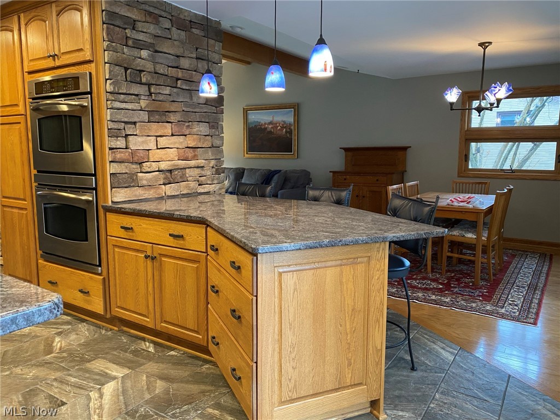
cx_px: 280
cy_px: 210
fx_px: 421
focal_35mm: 26
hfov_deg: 67.3
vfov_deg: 53.1
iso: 400
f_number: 1.8
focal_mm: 4.25
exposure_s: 1/60
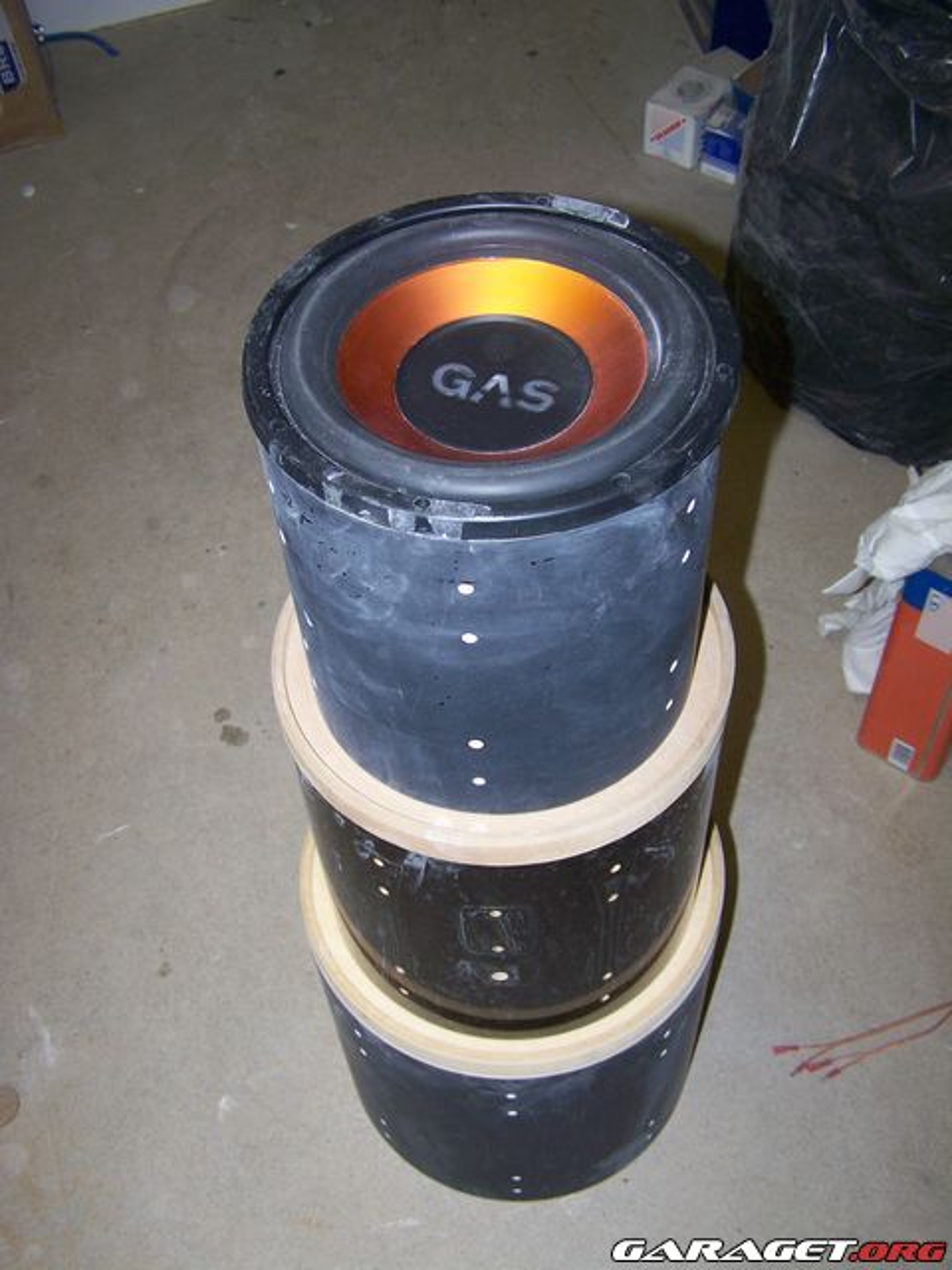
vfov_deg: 49.0
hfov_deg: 37.7
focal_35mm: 38
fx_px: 1393
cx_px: 476
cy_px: 635
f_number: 2.8
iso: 80
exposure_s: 1/60
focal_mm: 6.3
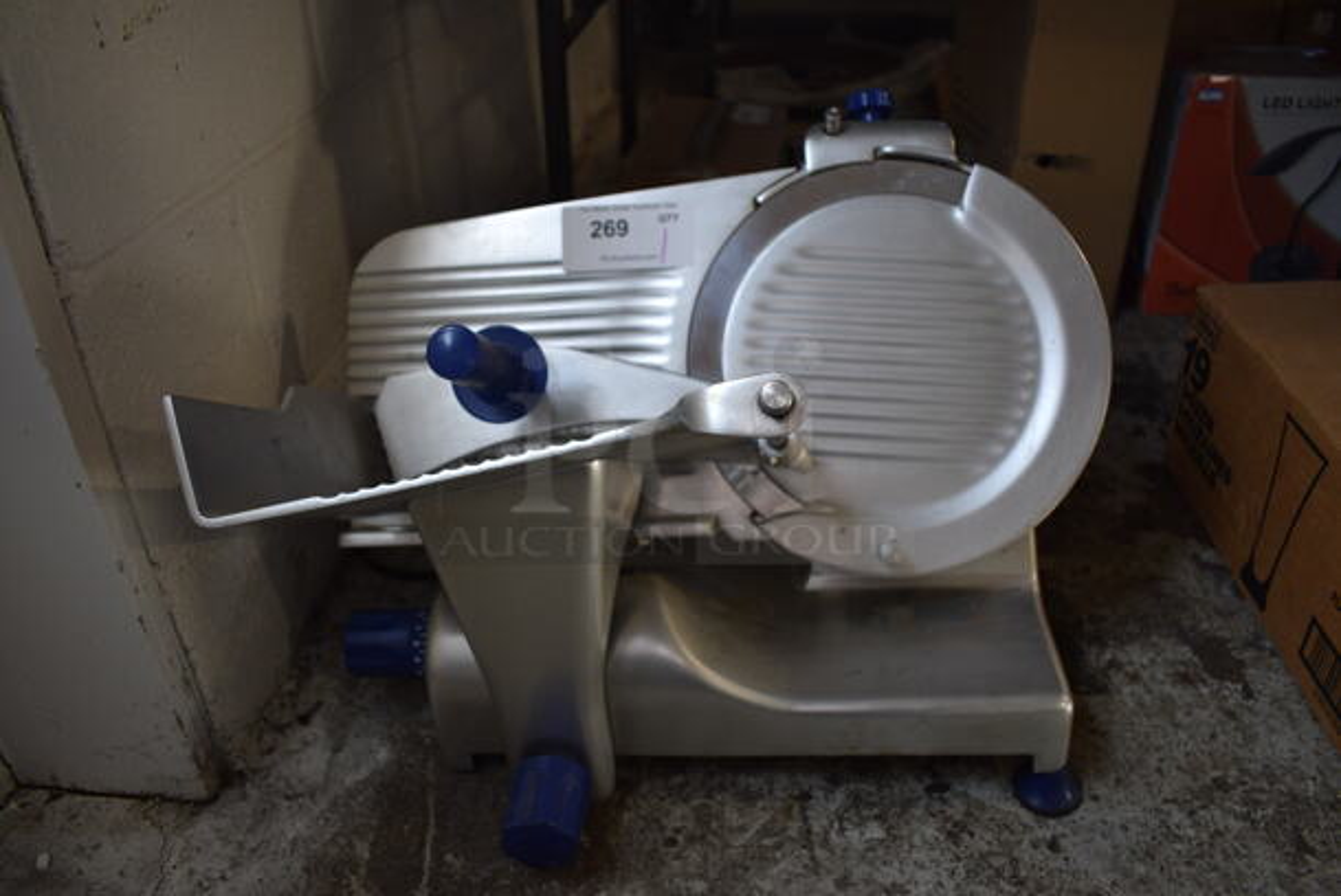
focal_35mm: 27
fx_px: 1007
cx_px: 670
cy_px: 448
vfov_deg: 48.0
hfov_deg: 67.3
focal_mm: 18
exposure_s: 1/250
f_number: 3.5
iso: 500
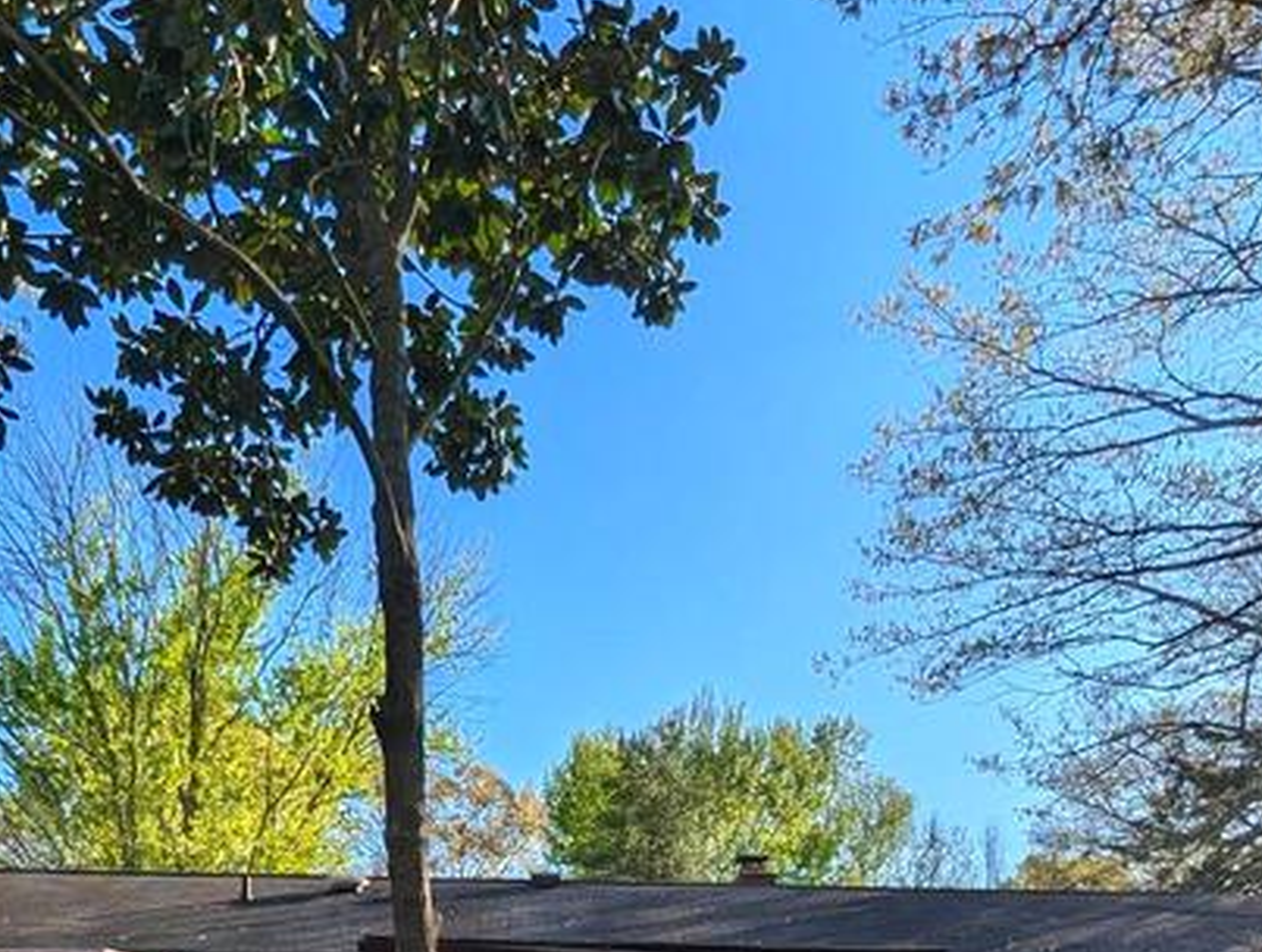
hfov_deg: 55.2
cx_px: 611
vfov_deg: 35.8
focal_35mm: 33
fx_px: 1206
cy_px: 1082
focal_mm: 1.95
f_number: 2.2
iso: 47
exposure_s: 1/1795
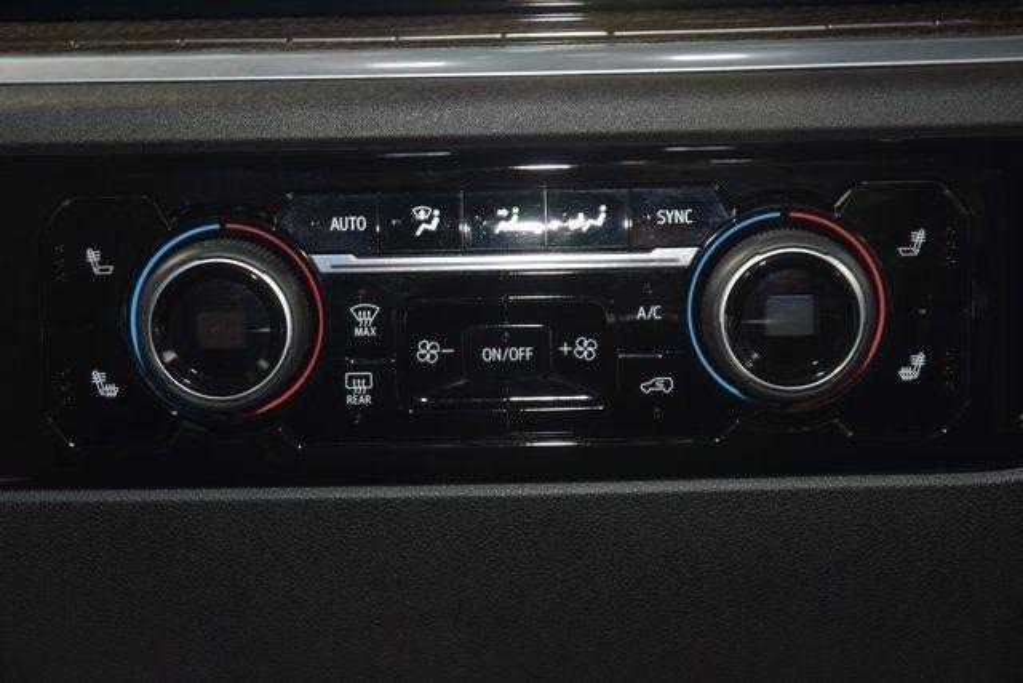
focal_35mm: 93
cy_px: 342
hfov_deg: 21.9
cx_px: 512
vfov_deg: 14.7
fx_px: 2643
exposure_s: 1/5
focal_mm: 62
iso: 1100
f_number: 4.5
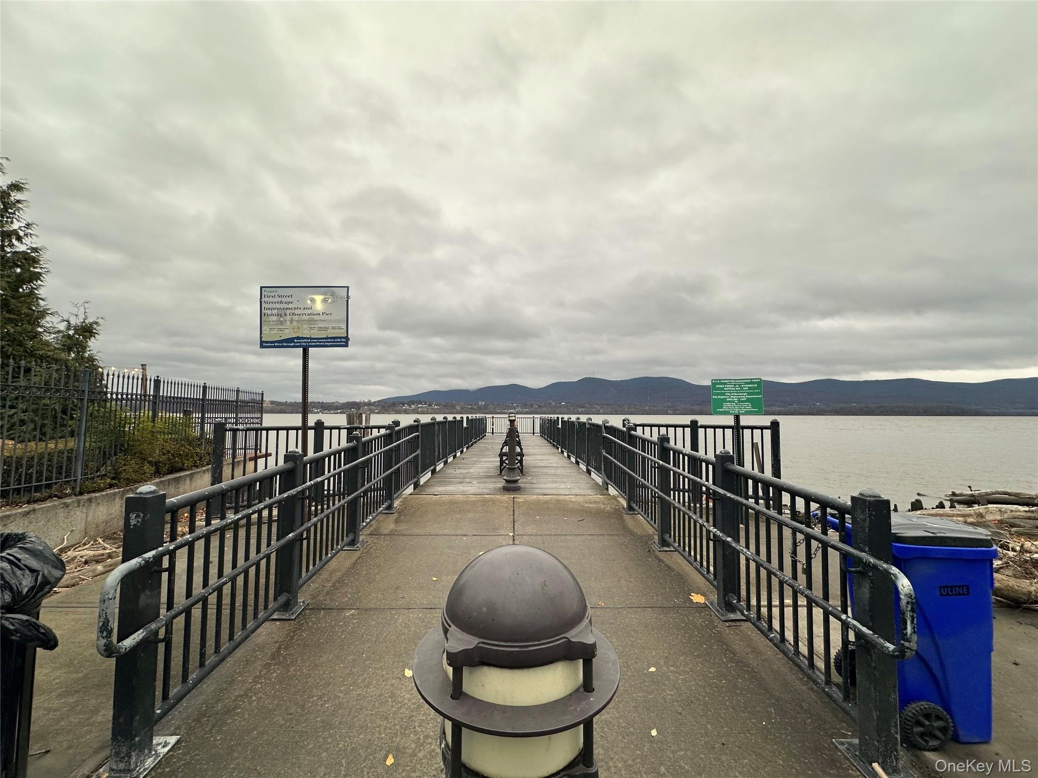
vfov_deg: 85.7
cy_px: 389
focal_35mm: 14
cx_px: 519
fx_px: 420
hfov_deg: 102.1
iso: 64
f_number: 2.2
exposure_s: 1/99
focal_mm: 2.22
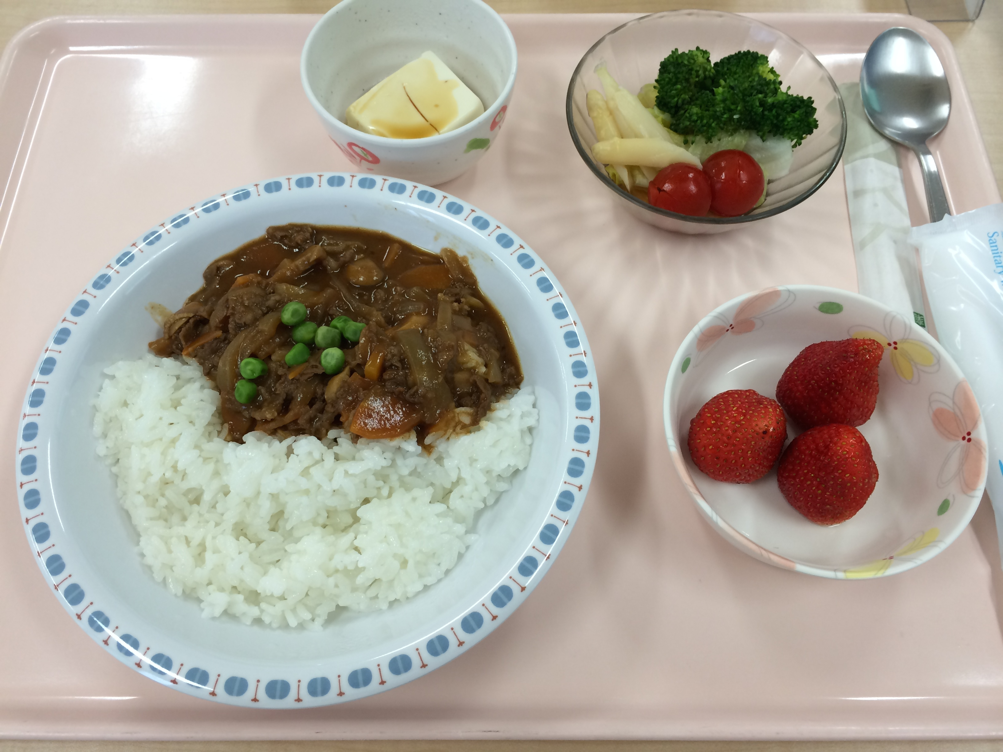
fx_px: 869
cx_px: 502
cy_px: 376
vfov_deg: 46.8
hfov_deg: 60.0
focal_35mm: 30
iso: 40
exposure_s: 1/40
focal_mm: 4.12
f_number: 2.2
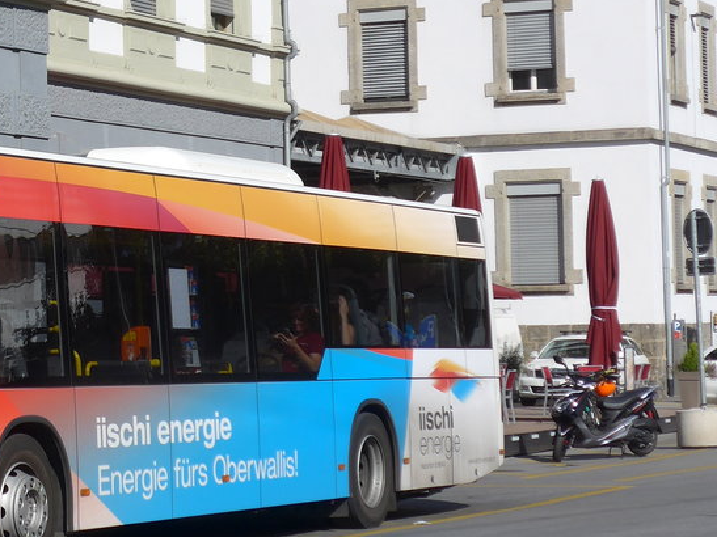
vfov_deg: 10.9
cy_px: 186
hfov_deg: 14.2
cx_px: -28
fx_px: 2816
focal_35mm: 136
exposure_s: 1/1600
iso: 80
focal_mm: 12.7
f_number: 3.7
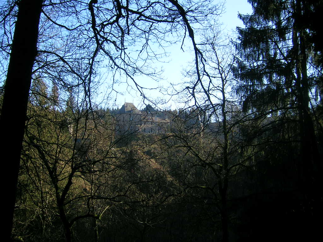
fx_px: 327
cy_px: 121
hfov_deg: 52.6
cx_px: 162
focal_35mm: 35
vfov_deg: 40.7
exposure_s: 1/385
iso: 50
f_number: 2.8
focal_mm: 5.4
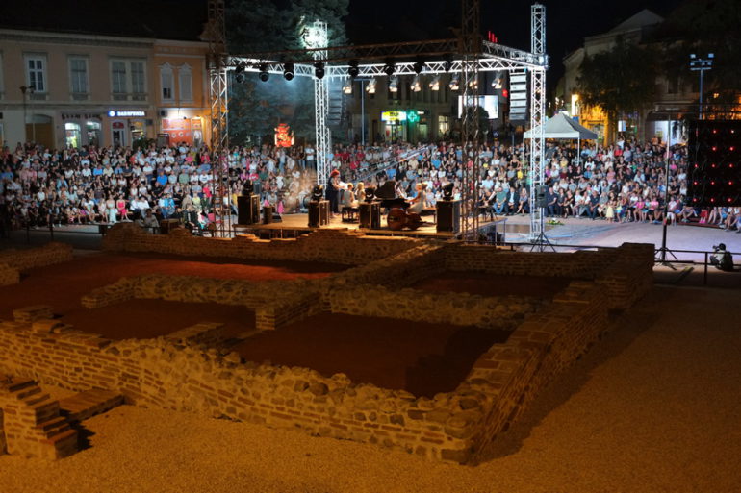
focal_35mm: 41
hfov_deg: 47.4
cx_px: 370
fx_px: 844
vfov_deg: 32.6
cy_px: 246
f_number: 2.8
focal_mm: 27
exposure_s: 1/60
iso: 3200
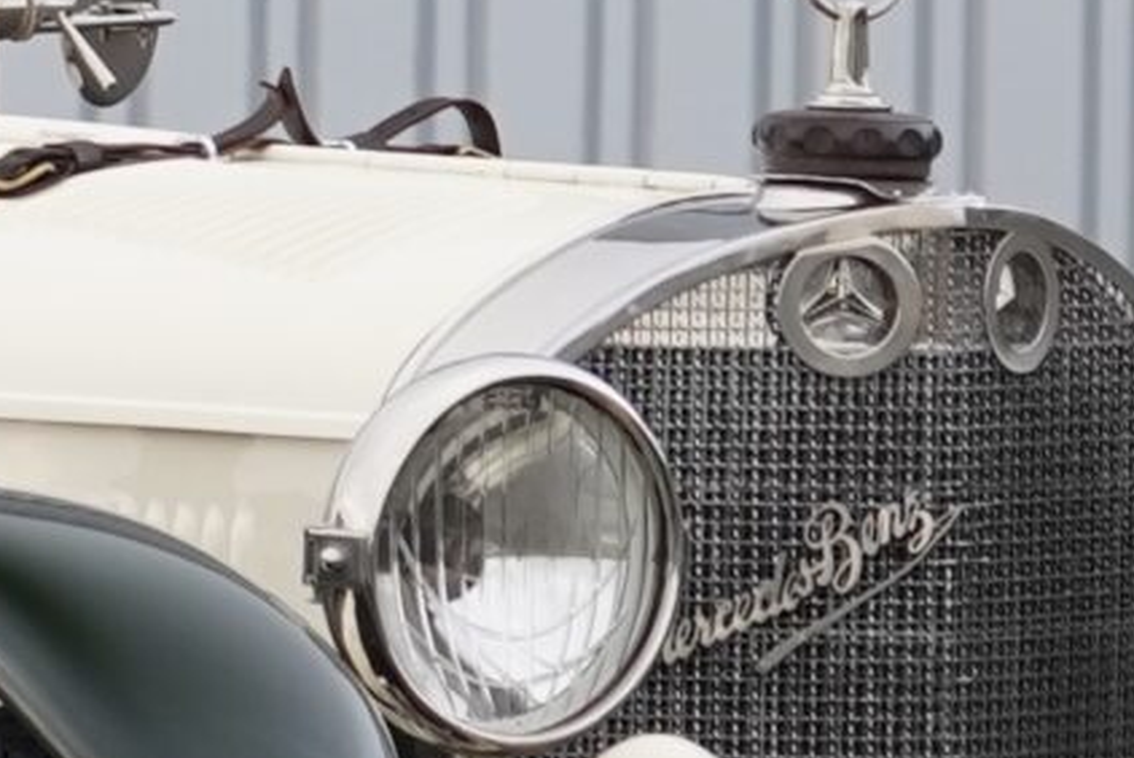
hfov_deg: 3.1
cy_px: 211
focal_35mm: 673
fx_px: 21213
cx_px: -465
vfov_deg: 2.0
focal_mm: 74
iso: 250
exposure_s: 1/160
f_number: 4
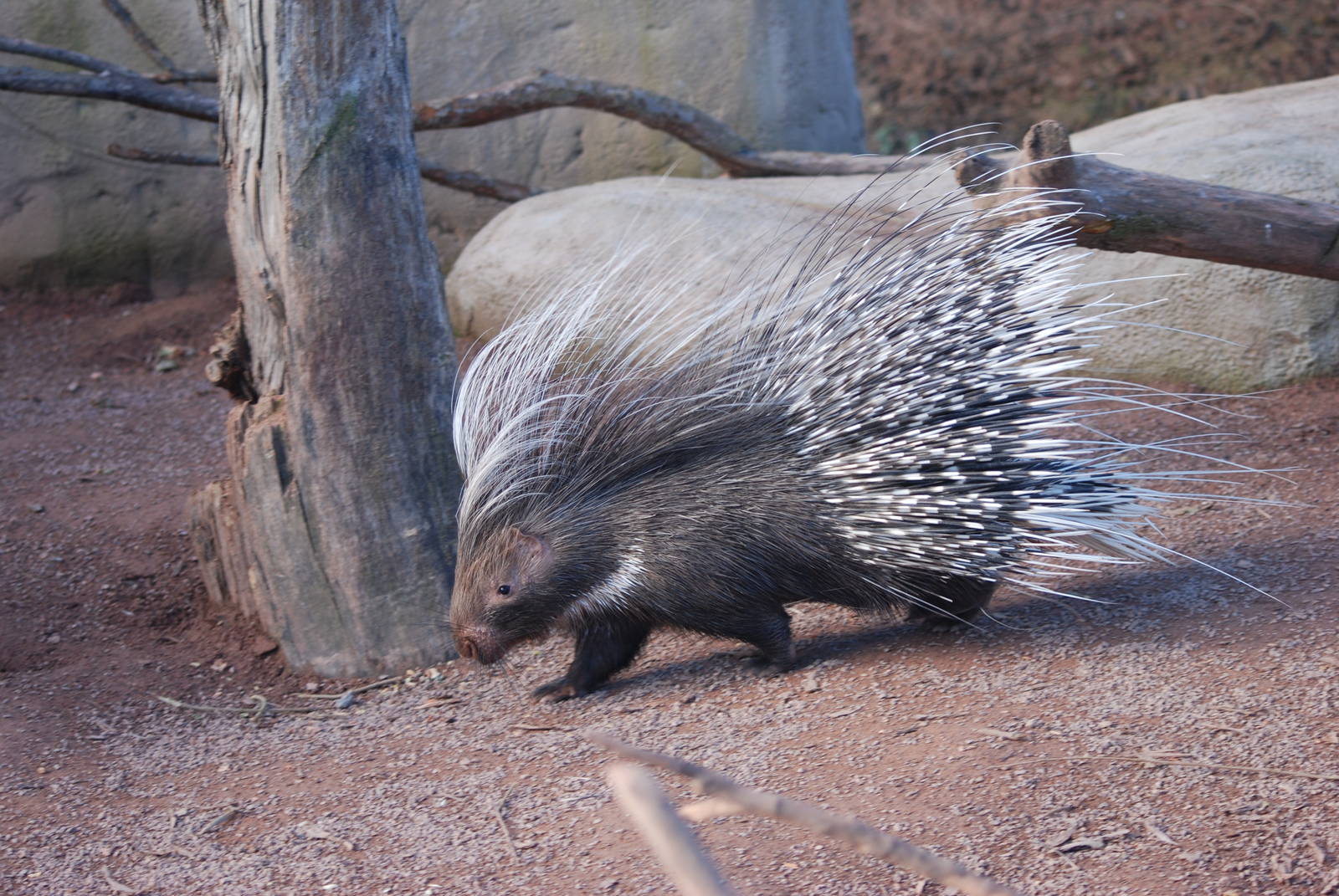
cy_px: 448
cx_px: 670
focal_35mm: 105
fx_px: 3910
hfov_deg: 19.4
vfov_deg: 13.1
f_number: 4
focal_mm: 70
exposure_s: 1/250
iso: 200
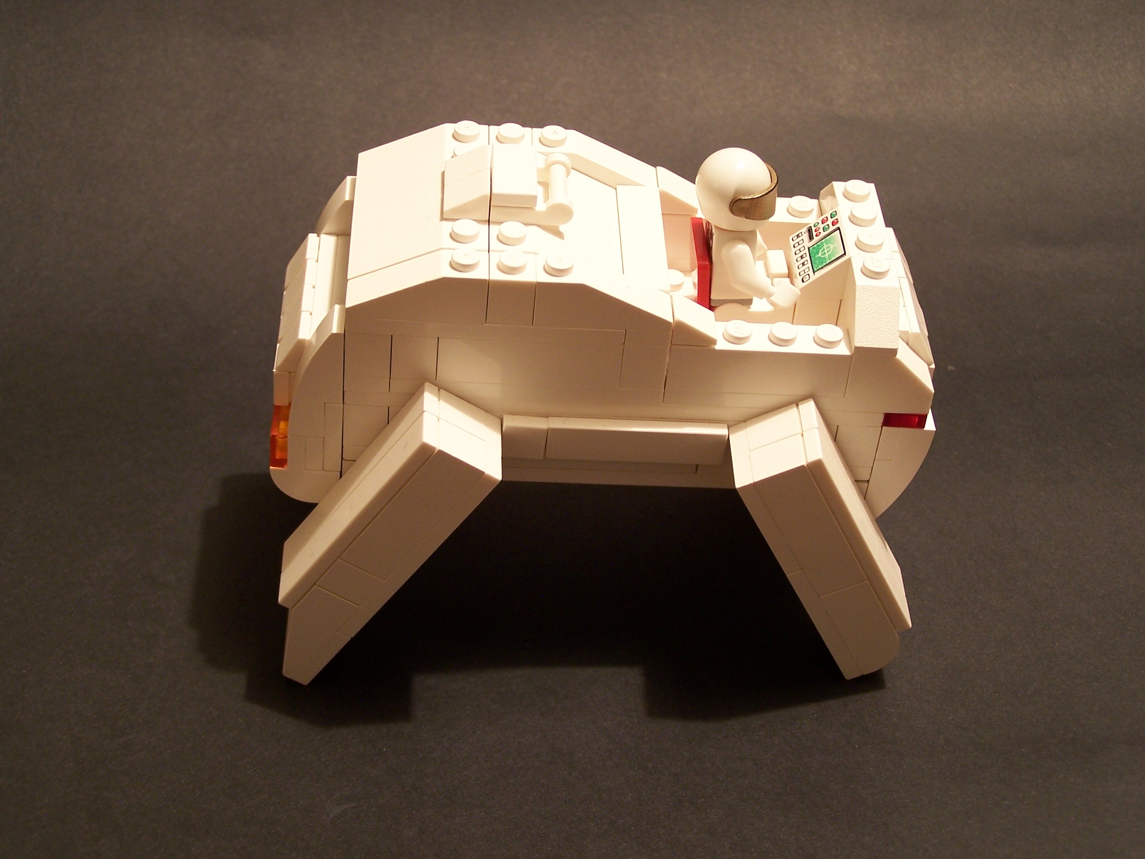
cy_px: 430
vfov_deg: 22.9
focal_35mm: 64
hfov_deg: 30.3
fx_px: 2117
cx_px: 572
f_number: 3.2
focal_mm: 10.7
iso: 80
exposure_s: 1/2
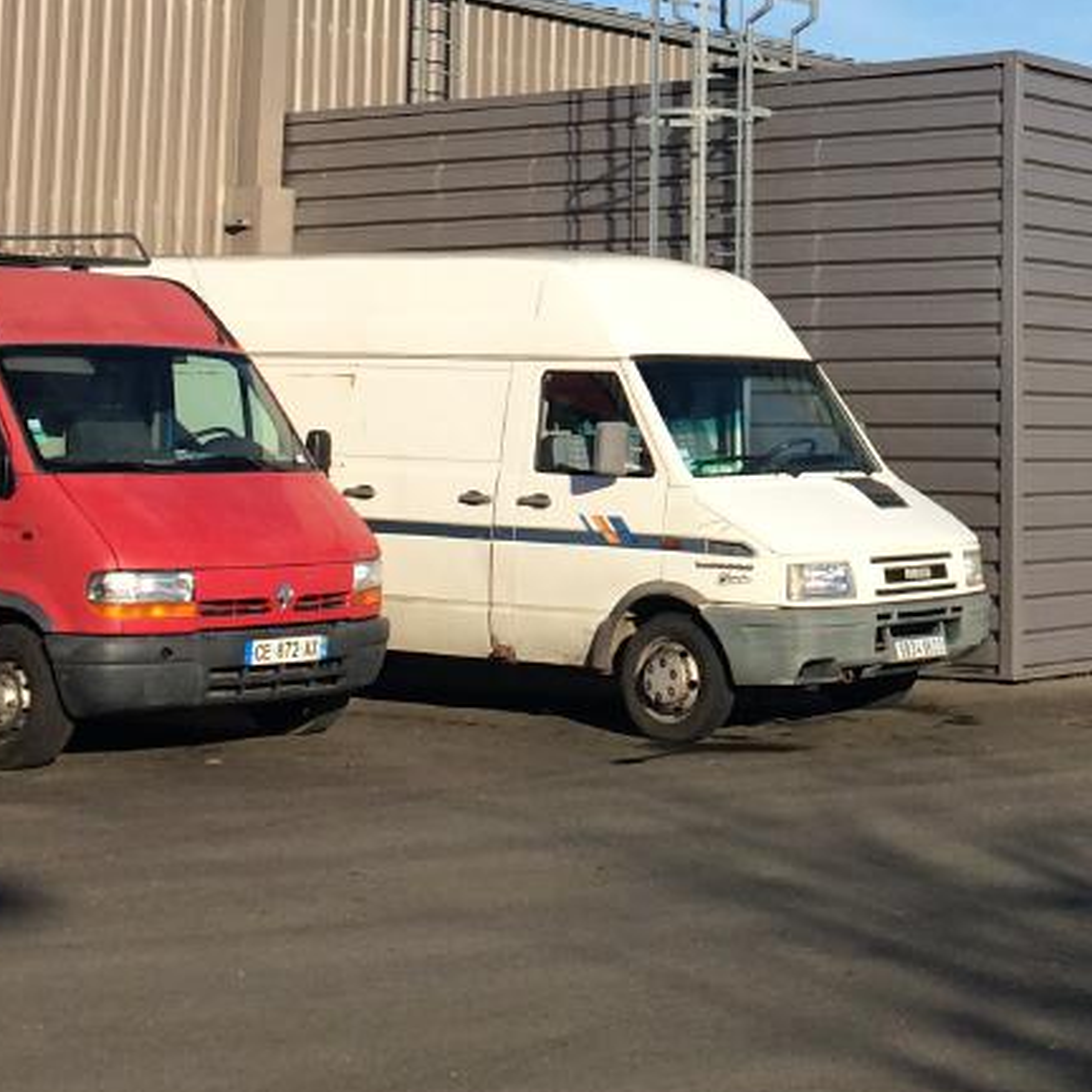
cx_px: 933
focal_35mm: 76
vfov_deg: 22.1
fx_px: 2712
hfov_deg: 22.3
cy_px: 78
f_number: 2.2
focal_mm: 4.15
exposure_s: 1/2283
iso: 32
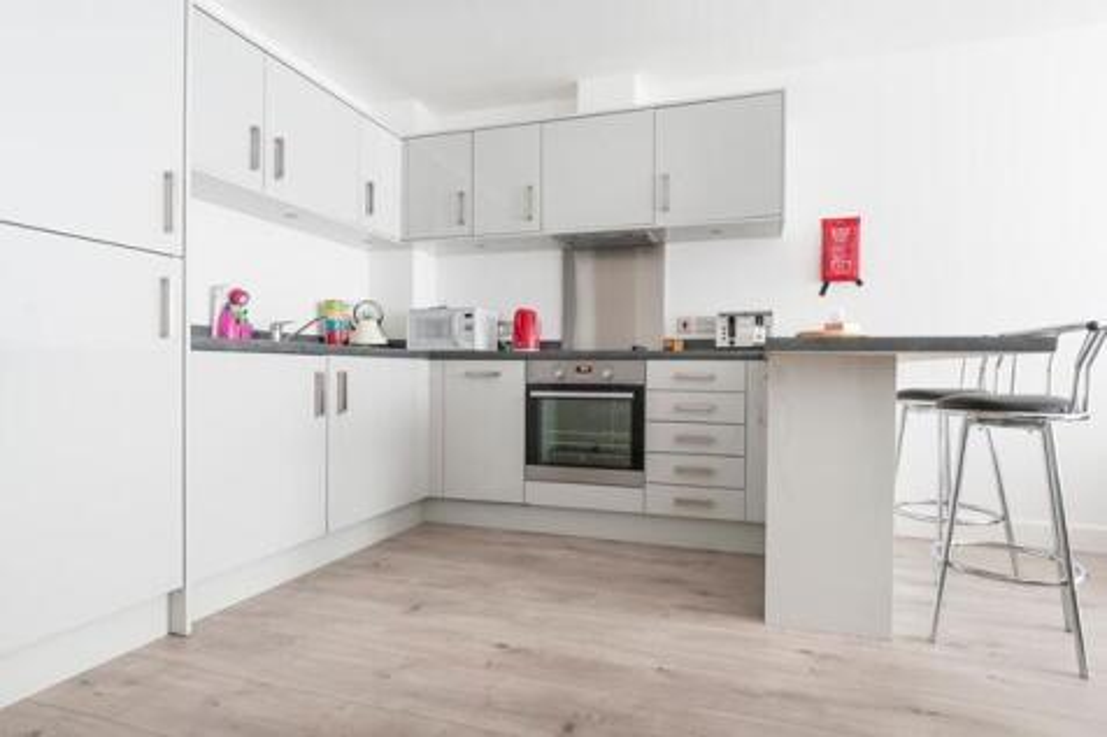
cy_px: 368
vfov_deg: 67.3
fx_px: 553
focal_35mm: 18
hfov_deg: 90.0
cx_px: 554
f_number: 11
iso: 200
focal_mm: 12
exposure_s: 2.5
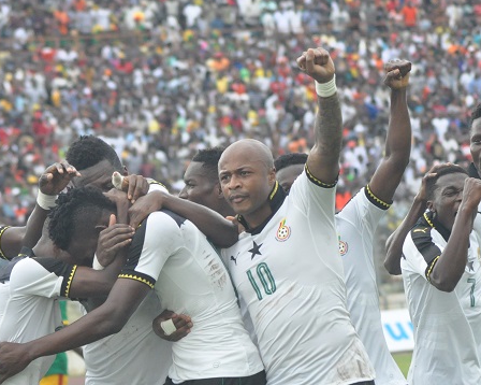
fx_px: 4222
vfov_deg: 5.2
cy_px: 222
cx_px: 222
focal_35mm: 297
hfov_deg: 6.5
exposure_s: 1/2000
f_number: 7.1
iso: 2500
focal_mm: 135
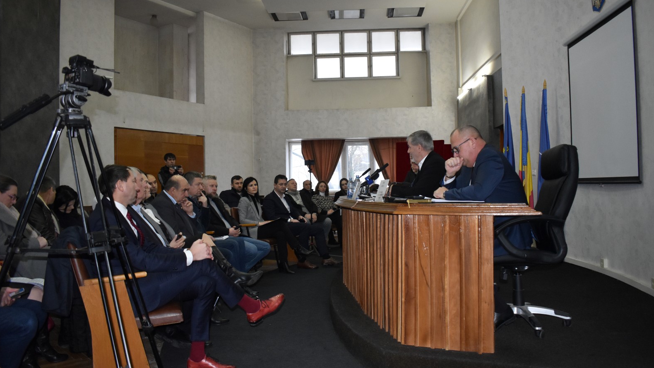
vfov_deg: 40.2
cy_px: 179
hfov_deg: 66.1
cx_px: 330
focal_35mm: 29
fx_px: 503
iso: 1600
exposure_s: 1/125
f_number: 3.5
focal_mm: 18
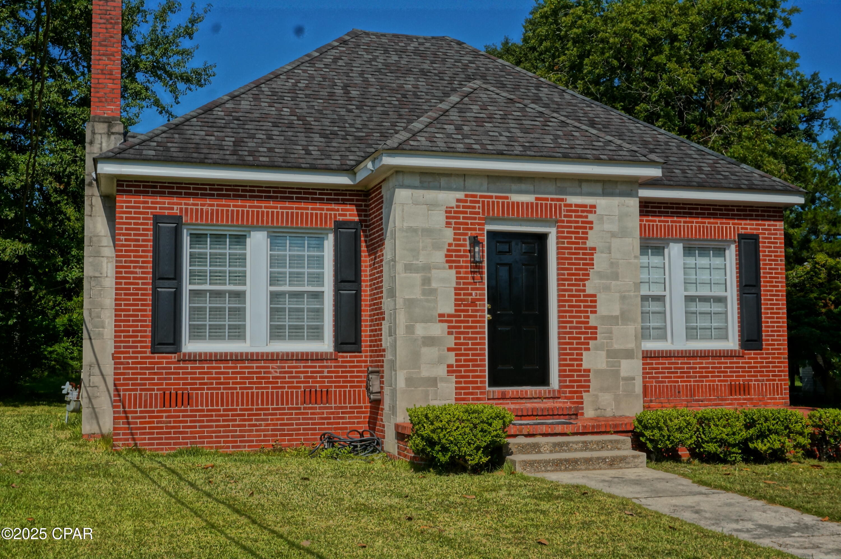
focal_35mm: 42
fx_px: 980
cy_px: 280
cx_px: 420
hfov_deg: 46.4
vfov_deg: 31.8
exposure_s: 1/1250
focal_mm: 28
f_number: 13
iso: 400
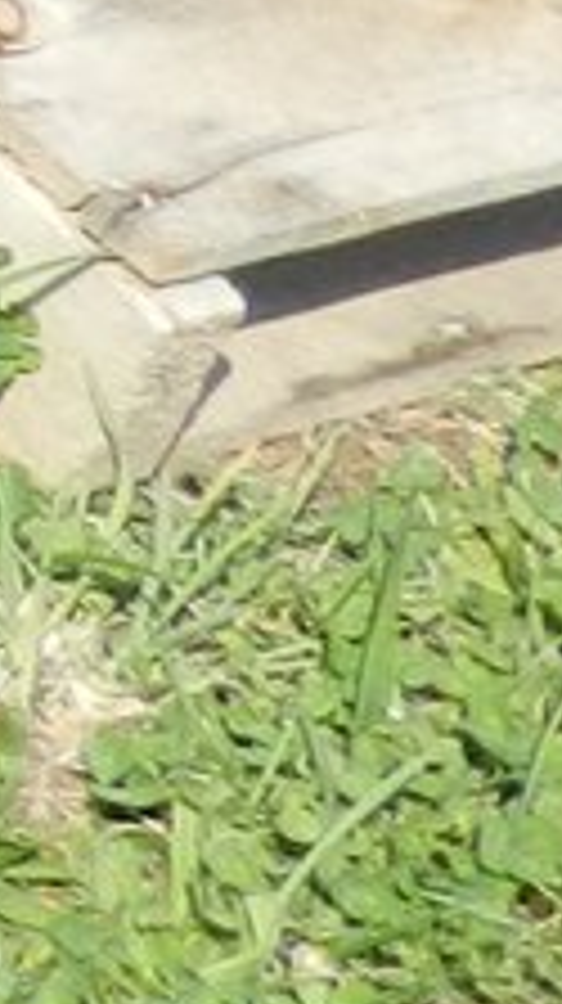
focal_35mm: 170
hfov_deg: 4.9
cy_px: -700
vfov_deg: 11.8
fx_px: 4516
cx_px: -2817
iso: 160
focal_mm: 4
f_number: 3.4
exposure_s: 1/1000
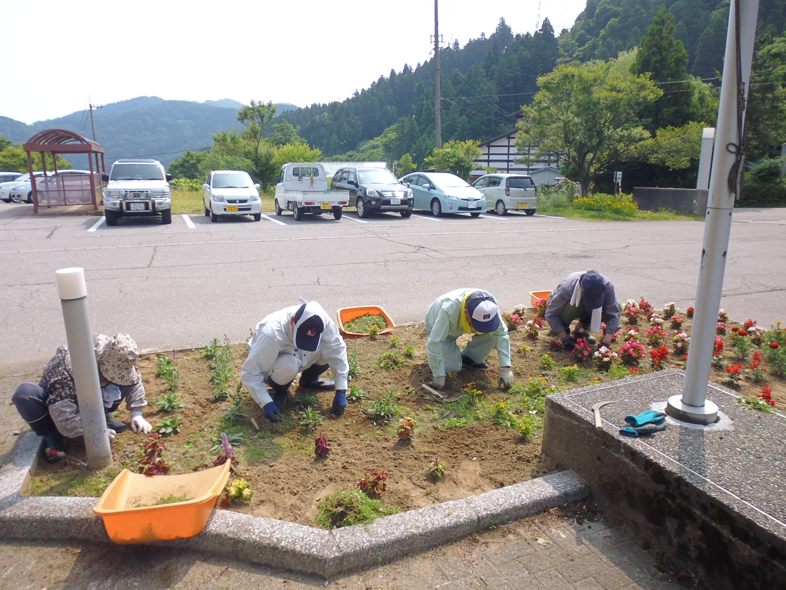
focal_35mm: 24
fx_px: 545
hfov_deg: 71.6
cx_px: 393
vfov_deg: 56.8
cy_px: 295
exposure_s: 1/100
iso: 160
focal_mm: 4.3
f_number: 9
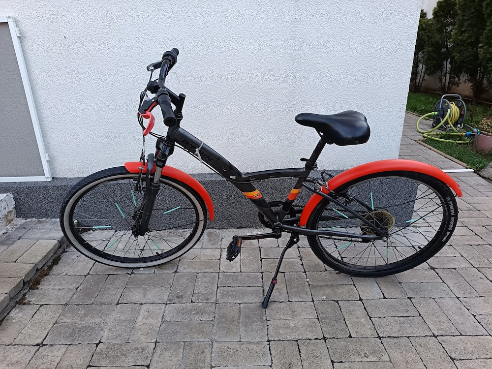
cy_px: 184
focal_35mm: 24
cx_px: 246
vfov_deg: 56.8
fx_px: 341
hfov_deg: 71.6
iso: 552
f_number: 1.75
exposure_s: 1/100
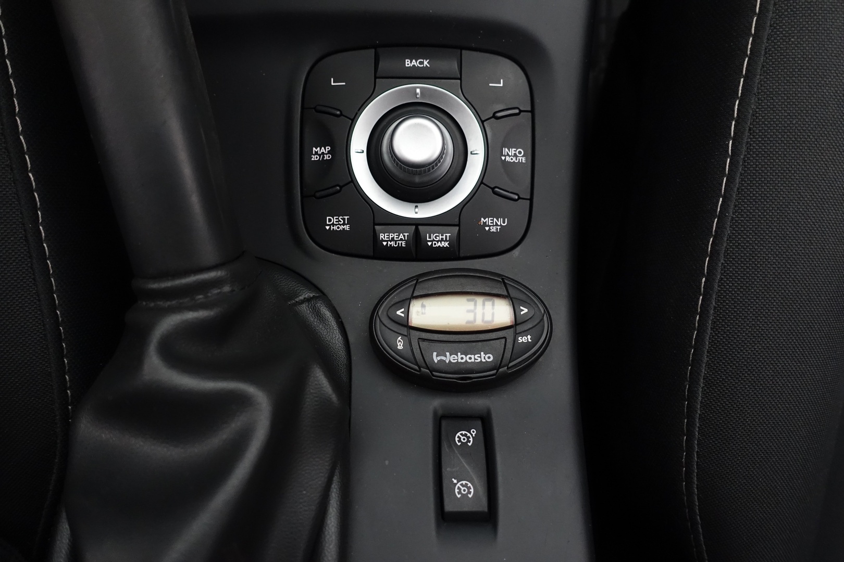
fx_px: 563
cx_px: 422
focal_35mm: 24
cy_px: 281
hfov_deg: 73.7
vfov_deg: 53.1
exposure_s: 1/50
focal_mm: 8.8
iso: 1000
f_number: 2.5
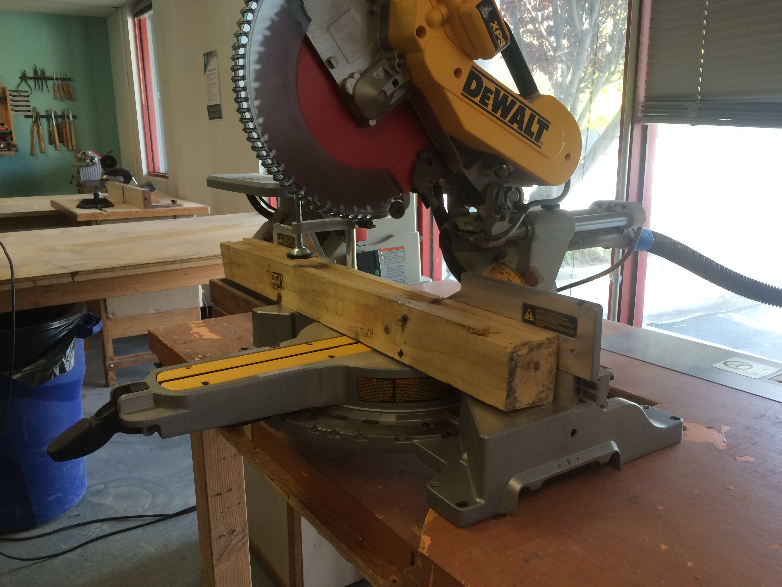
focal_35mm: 29
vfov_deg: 48.2
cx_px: 391
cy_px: 294
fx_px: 655
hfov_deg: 61.7
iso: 40
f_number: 2.2
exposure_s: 1/40
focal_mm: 4.15
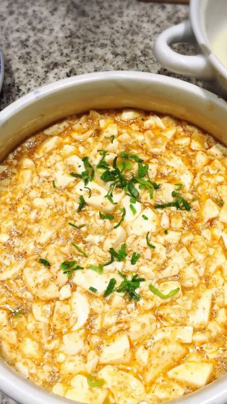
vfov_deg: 54.0
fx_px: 396
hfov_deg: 31.9
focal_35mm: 37
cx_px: 123
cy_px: 216
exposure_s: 1/20
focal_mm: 4.15
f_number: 2.2
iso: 32
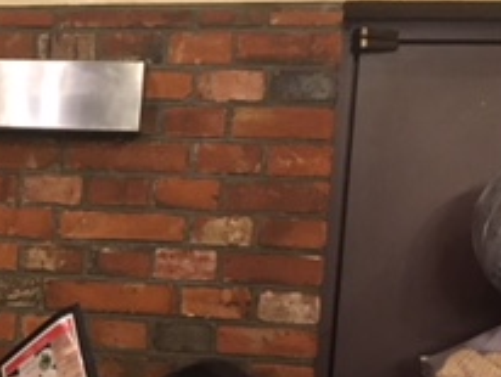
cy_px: 358
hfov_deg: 19.9
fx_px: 1304
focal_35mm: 90
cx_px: -153
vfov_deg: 16.2
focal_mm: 4.15
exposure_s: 1/24
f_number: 2.2
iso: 200
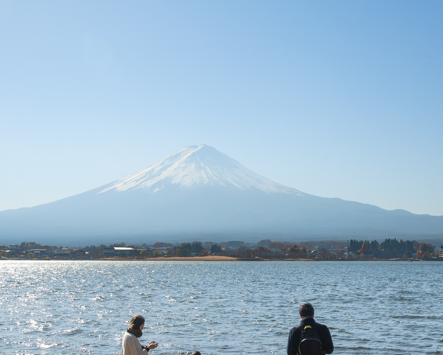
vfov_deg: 29.5
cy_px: 231
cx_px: 232
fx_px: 669
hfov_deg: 36.6
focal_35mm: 51
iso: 200
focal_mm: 31
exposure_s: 1/640
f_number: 10
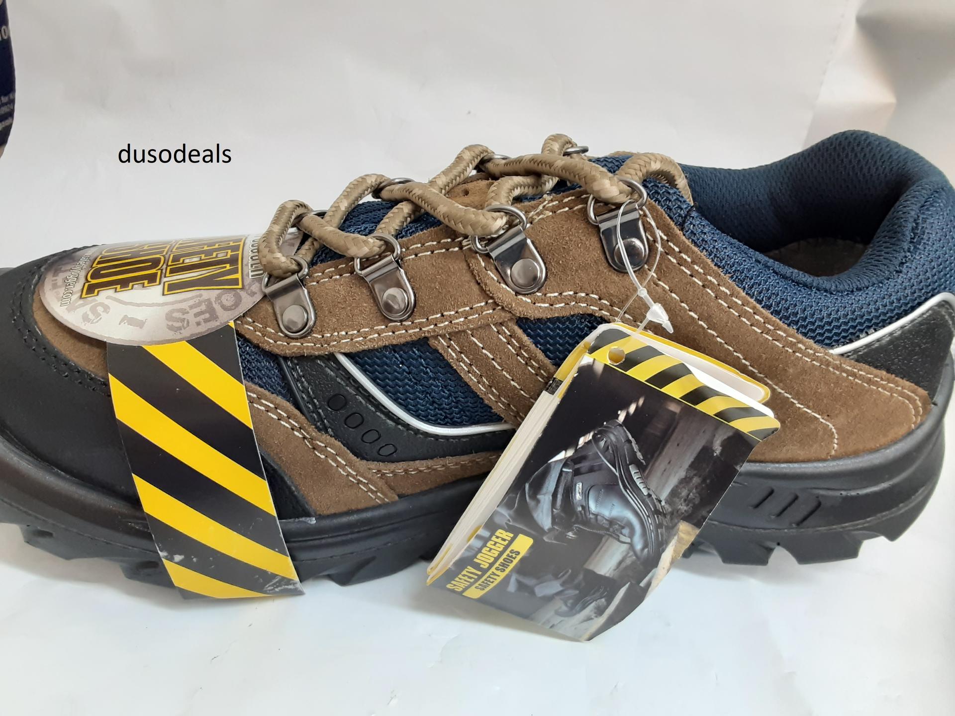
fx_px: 745
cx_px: 478
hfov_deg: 65.3
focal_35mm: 27
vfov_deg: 51.4
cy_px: 358
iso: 125
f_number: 1.9
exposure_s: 1/60
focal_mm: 2.91
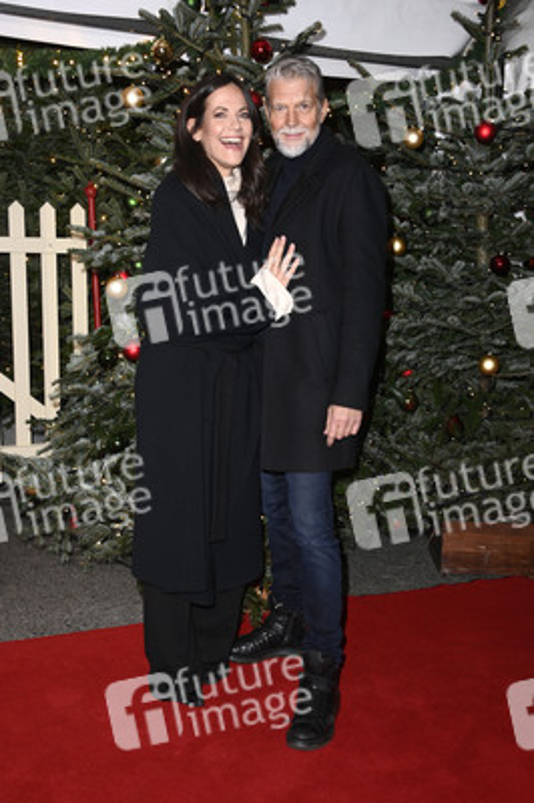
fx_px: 936
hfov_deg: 31.8
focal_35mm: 42
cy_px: 402
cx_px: 267
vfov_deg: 46.4
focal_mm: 42
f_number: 5.6
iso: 1250
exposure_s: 1/250
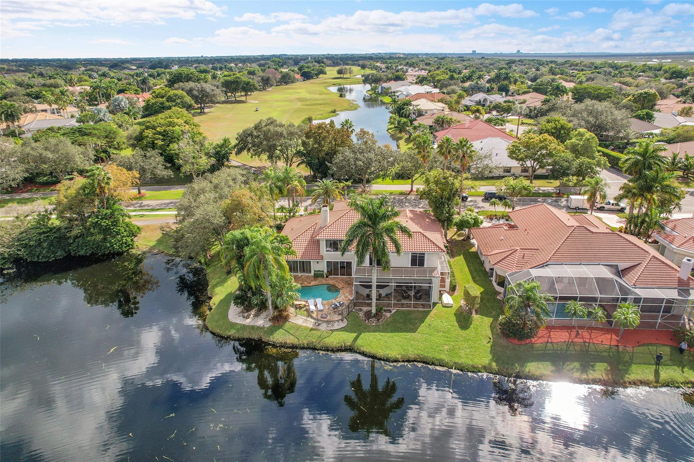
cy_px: 231
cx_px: 347
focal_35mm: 22
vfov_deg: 57.2
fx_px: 424
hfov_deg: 78.6
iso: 100
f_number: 2.8
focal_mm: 8.38
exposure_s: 1/400
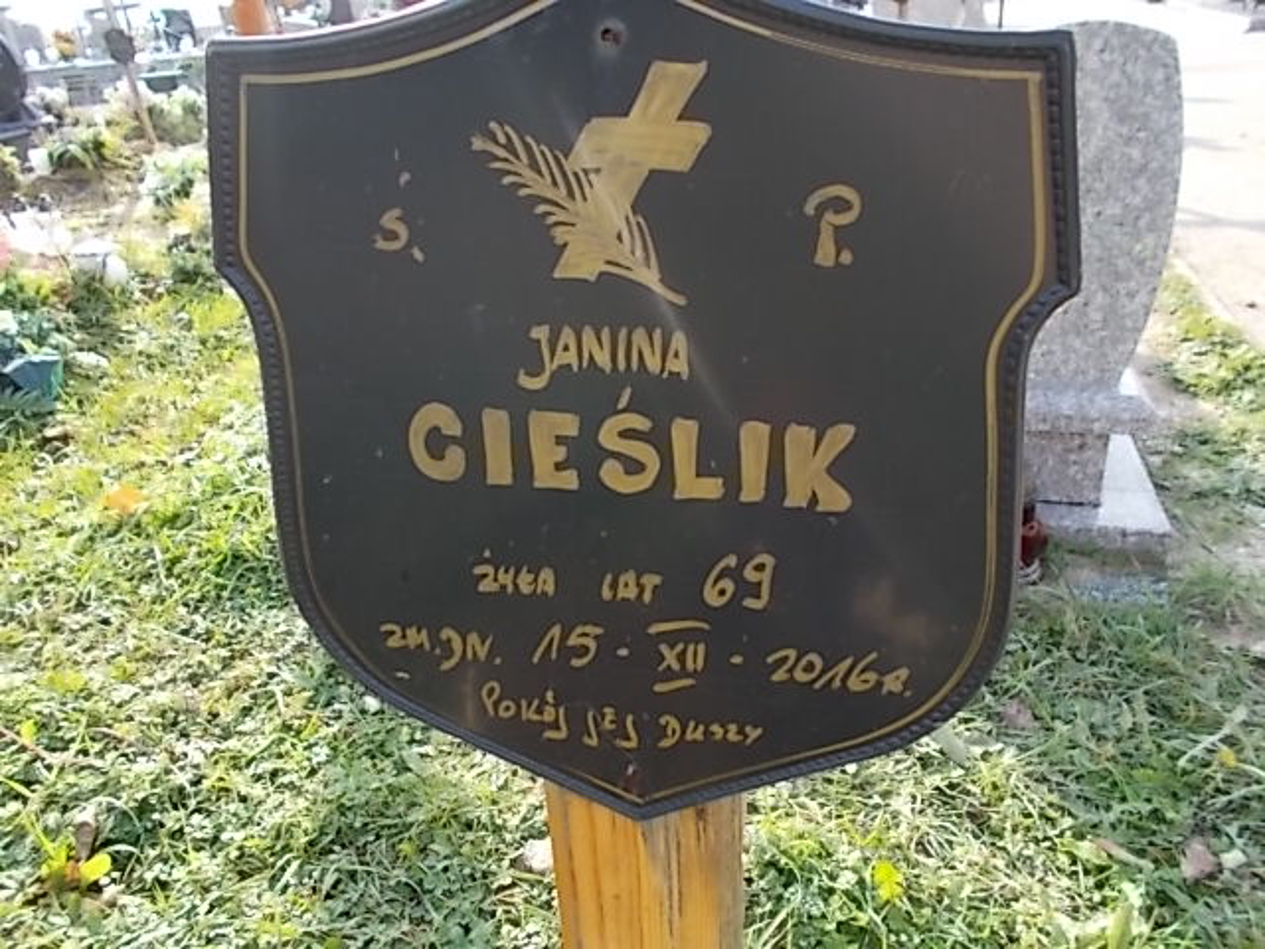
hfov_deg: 67.3
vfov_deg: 53.1
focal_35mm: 26
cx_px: 632
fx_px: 950
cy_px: 474
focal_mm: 4.6
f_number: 3.2
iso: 80
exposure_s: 1/200
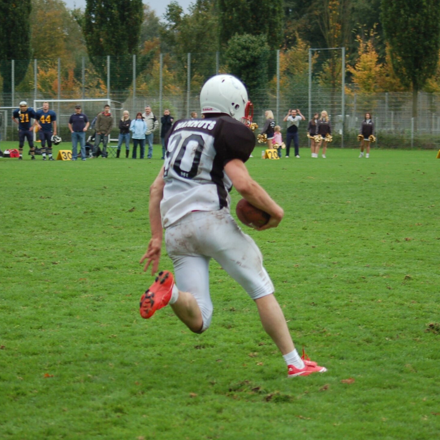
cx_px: 219
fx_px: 1941
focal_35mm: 135
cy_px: 220
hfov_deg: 12.9
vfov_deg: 12.9
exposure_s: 1/500
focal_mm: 70
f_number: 4
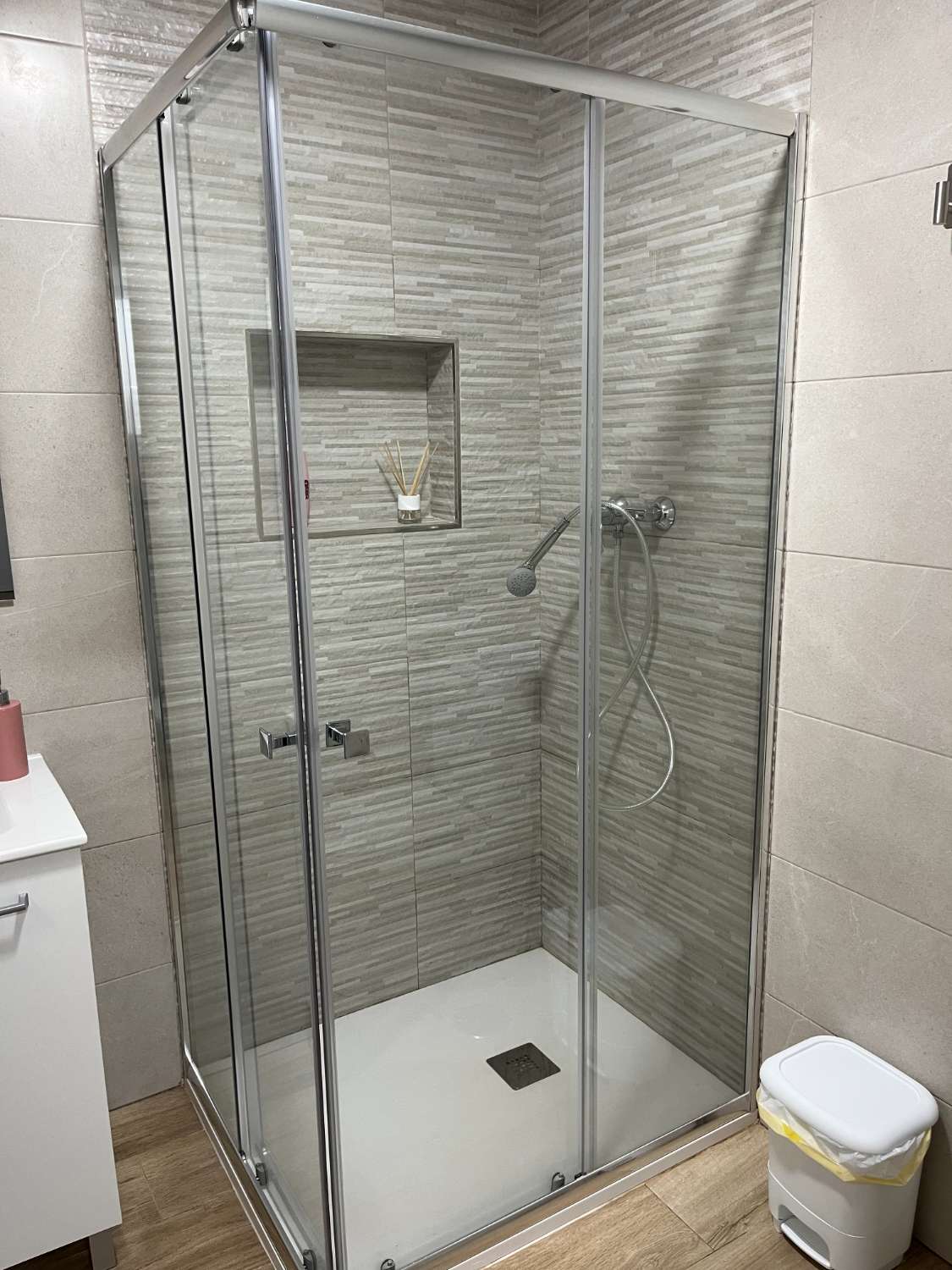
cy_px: 635
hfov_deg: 53.1
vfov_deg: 67.3
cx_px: 476
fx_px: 953
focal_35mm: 26
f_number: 1.6
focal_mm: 5.1
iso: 80
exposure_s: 1/50
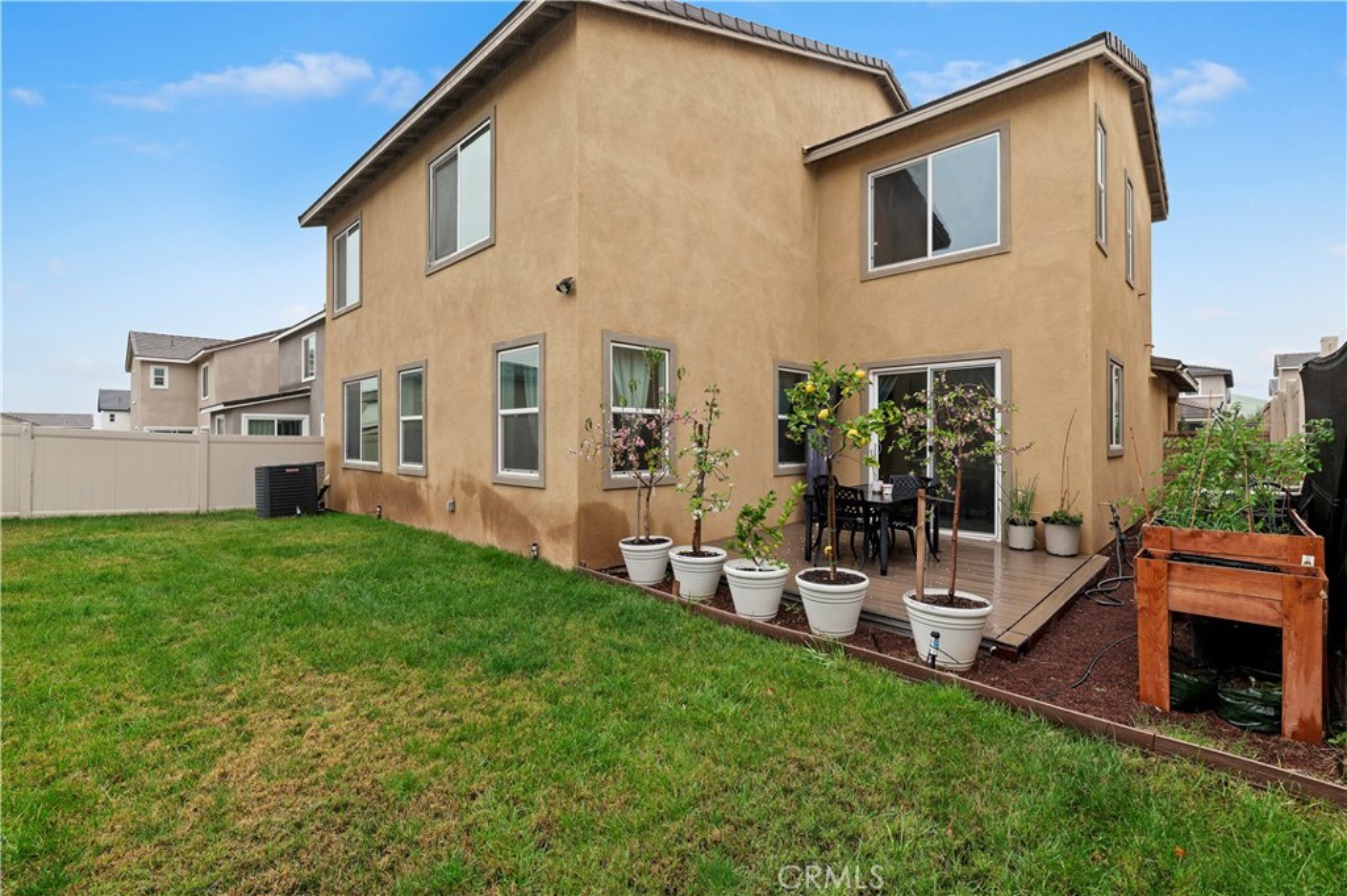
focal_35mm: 15
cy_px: 448
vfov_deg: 77.2
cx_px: 674
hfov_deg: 100.4
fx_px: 561
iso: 500
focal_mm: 15
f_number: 10
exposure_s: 1/100
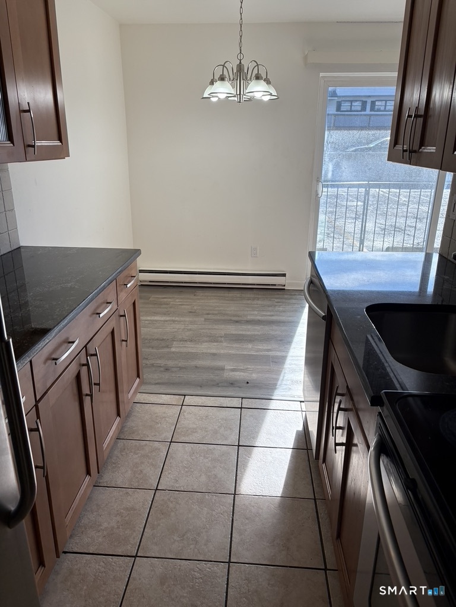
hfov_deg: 53.1
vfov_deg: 67.3
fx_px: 457
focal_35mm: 26
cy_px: 304
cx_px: 228
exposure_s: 1/450
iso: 64
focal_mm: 5.96
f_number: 1.6
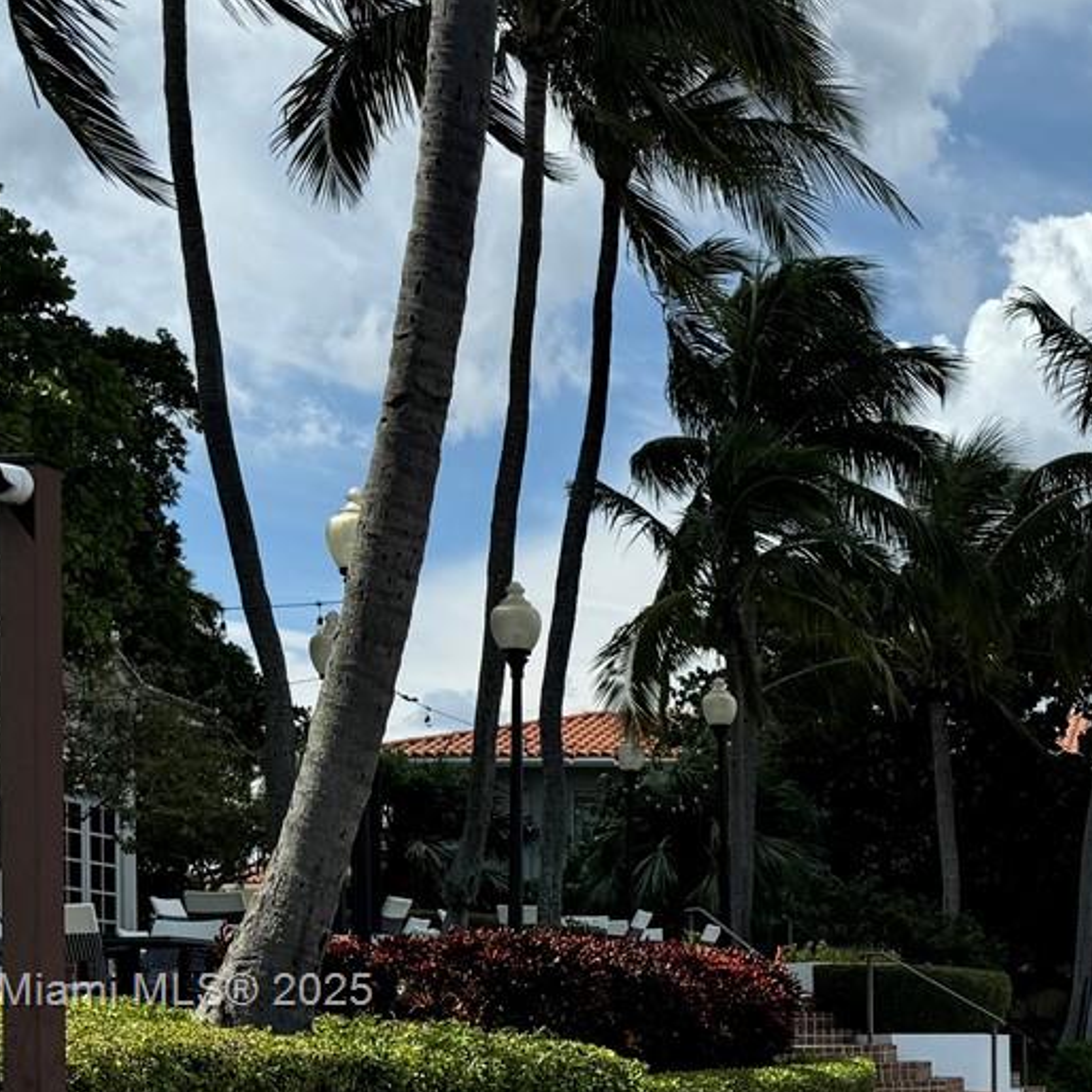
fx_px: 2356
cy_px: 994
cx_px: 1394
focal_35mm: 66
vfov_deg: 25.3
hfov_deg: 23.3
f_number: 1.78
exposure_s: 1/6410
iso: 80
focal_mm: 6.76
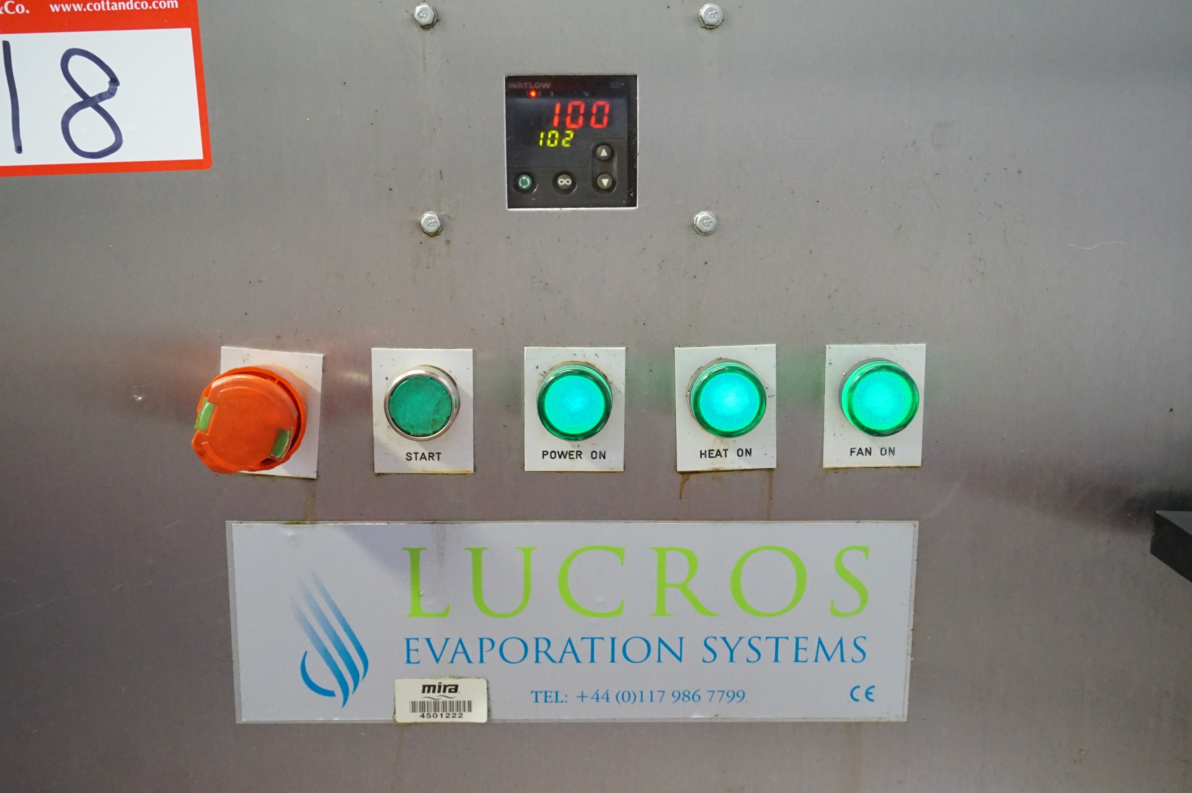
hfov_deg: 49.6
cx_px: 596
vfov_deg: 34.2
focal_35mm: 39
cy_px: 396
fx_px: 1291
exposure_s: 1/60
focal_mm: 26
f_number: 4.5
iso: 3200
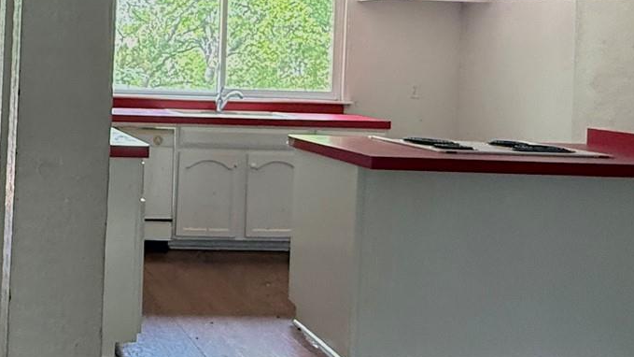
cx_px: 4
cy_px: 63
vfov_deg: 25.4
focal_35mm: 46
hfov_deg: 39.5
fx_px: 773
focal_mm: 2.22
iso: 320
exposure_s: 1/84
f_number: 2.2
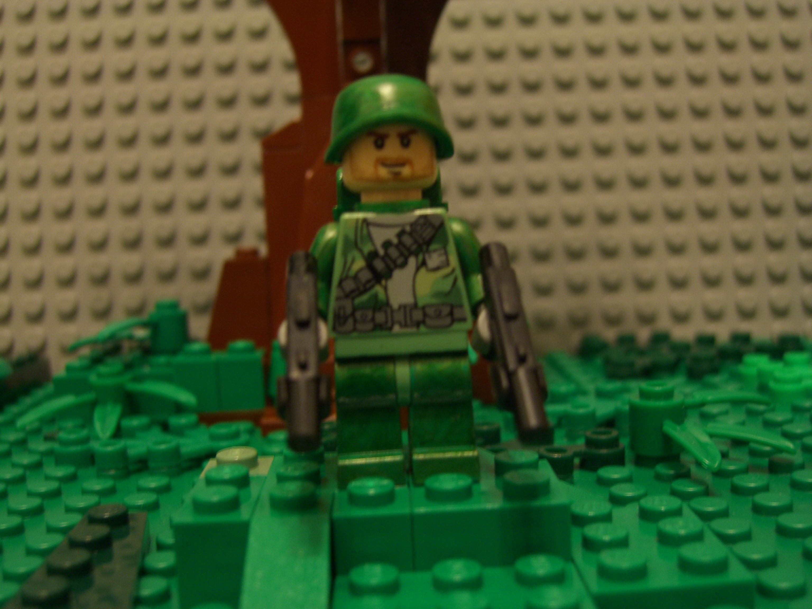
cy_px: 304
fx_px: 1079
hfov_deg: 41.2
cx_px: 406
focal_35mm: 46
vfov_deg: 31.5
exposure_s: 1/8
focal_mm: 9.5
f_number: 3.1
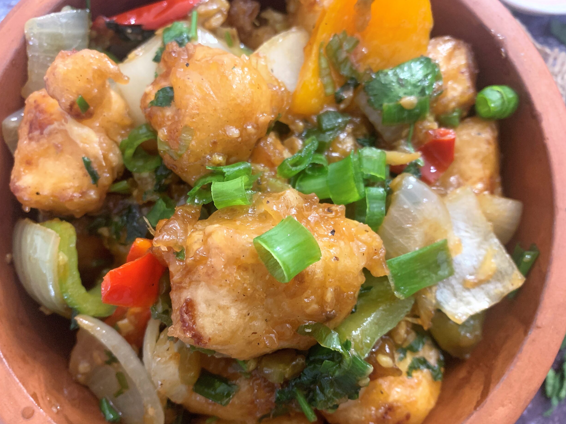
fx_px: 441
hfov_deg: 65.3
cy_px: 211
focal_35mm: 27
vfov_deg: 51.4
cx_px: 273
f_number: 1.8
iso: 320
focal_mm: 4.25
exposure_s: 1/25
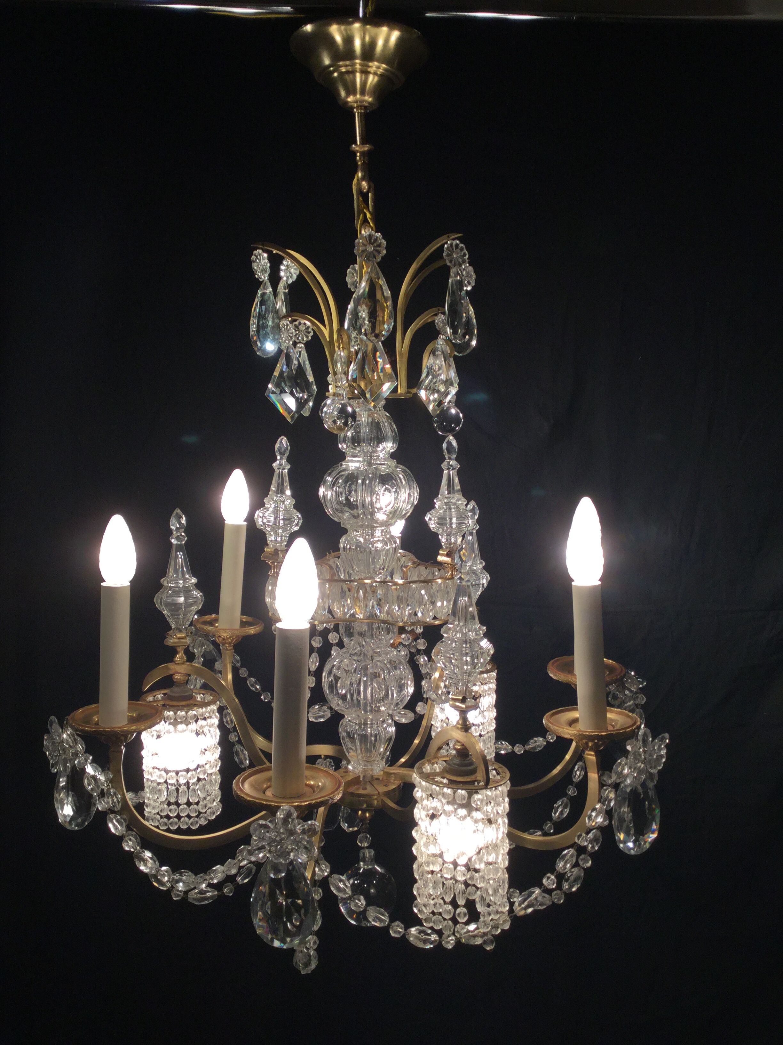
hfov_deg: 45.4
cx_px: 392
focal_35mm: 31
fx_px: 935
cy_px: 522
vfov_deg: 58.4
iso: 32
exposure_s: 1/100
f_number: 2.4
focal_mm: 3.3
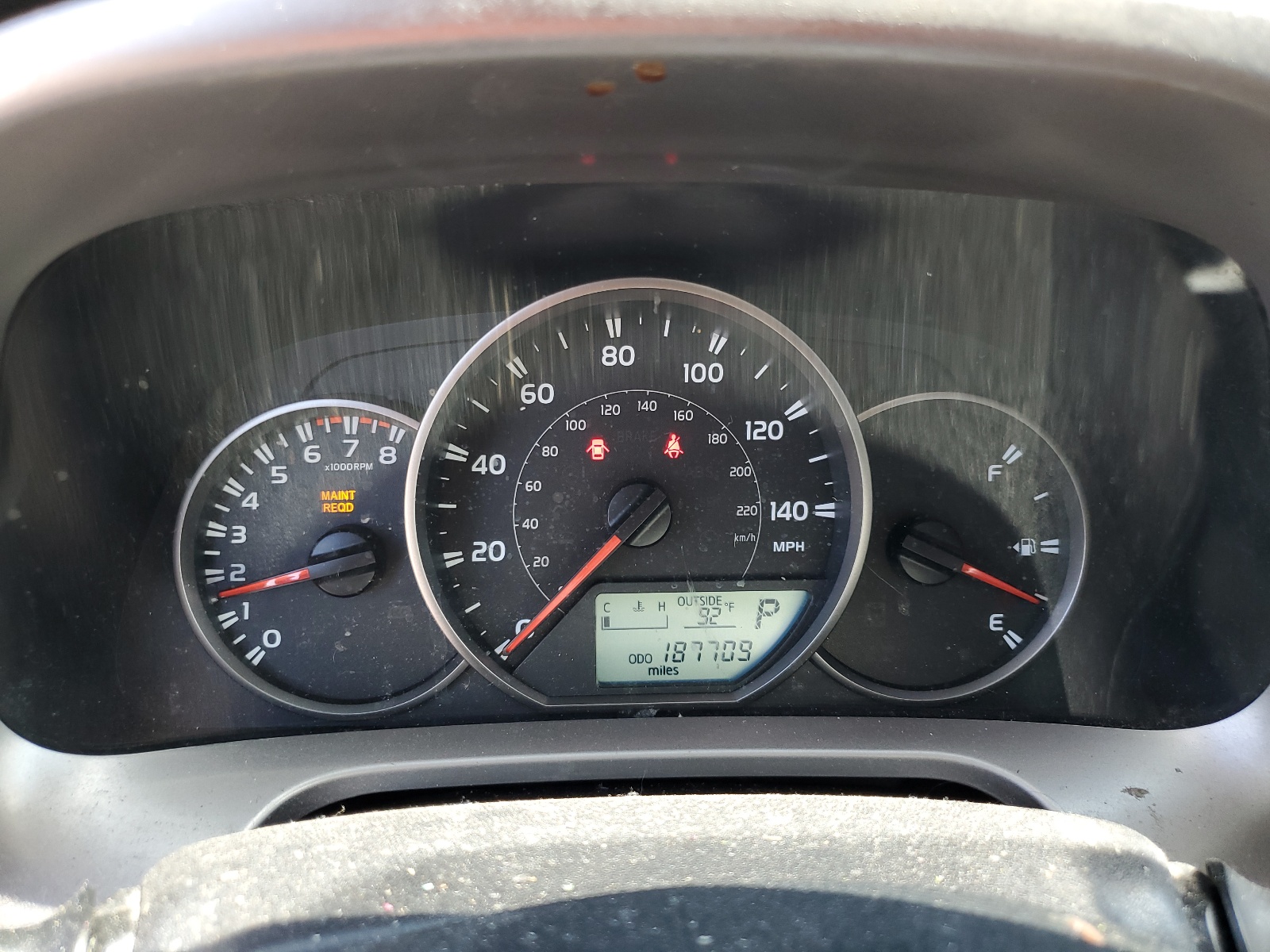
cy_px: 476
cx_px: 635
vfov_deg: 53.1
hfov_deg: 67.3
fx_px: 954
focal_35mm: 26
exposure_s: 1/120
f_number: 1.5
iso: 60
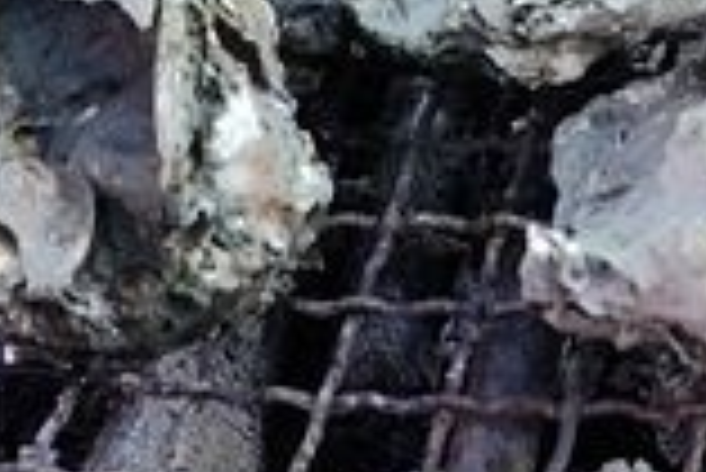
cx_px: 648
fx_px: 2512
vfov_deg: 10.3
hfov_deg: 15.8
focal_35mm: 128
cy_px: -290
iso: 125
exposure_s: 1/200
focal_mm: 11.52
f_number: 3.5
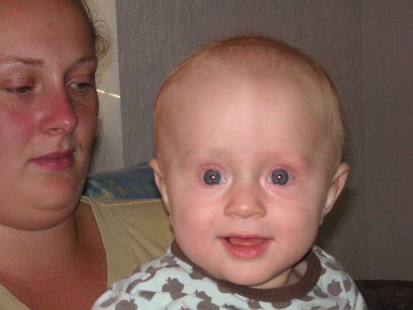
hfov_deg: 19.6
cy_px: 155
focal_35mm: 100
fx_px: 1193
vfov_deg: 14.8
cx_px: 206
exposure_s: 1/90
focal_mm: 16.6
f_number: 5
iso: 160
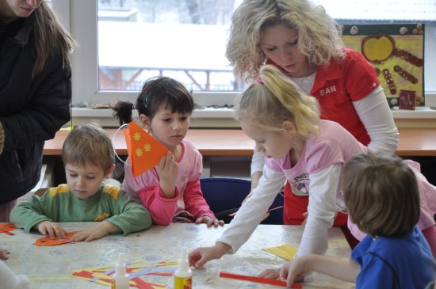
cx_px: 218
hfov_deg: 22.7
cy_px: 144
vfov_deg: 15.1
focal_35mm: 90
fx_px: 1088
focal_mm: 60
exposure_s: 1/125
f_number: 5.6
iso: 640
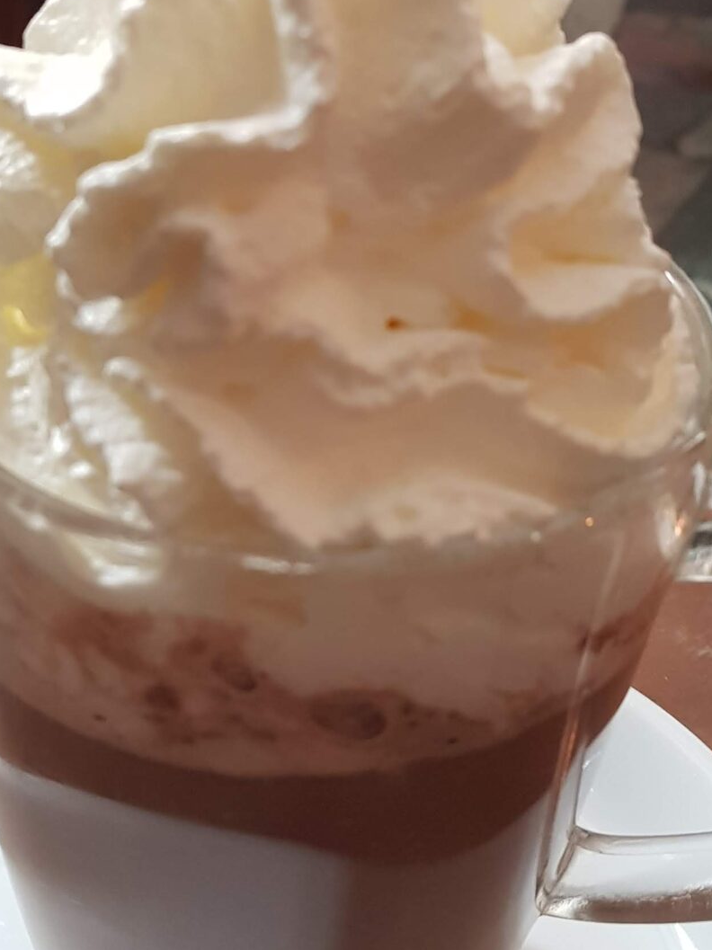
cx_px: 182
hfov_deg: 23.1
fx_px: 1729
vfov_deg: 30.7
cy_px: 436
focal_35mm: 63
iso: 250
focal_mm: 4.2
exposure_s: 1/33
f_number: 1.7
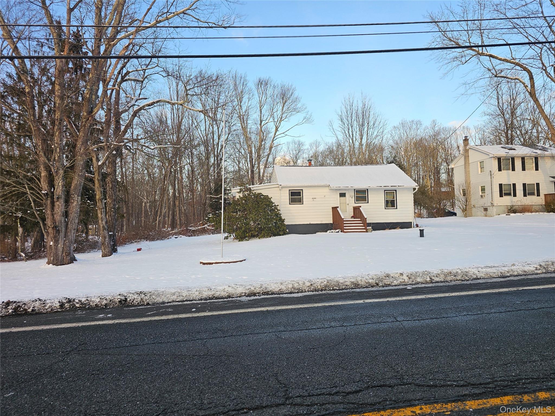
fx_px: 369
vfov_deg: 58.9
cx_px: 278
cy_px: 208
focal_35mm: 23
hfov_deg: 73.9
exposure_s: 1/120
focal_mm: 6.3
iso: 12
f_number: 1.7
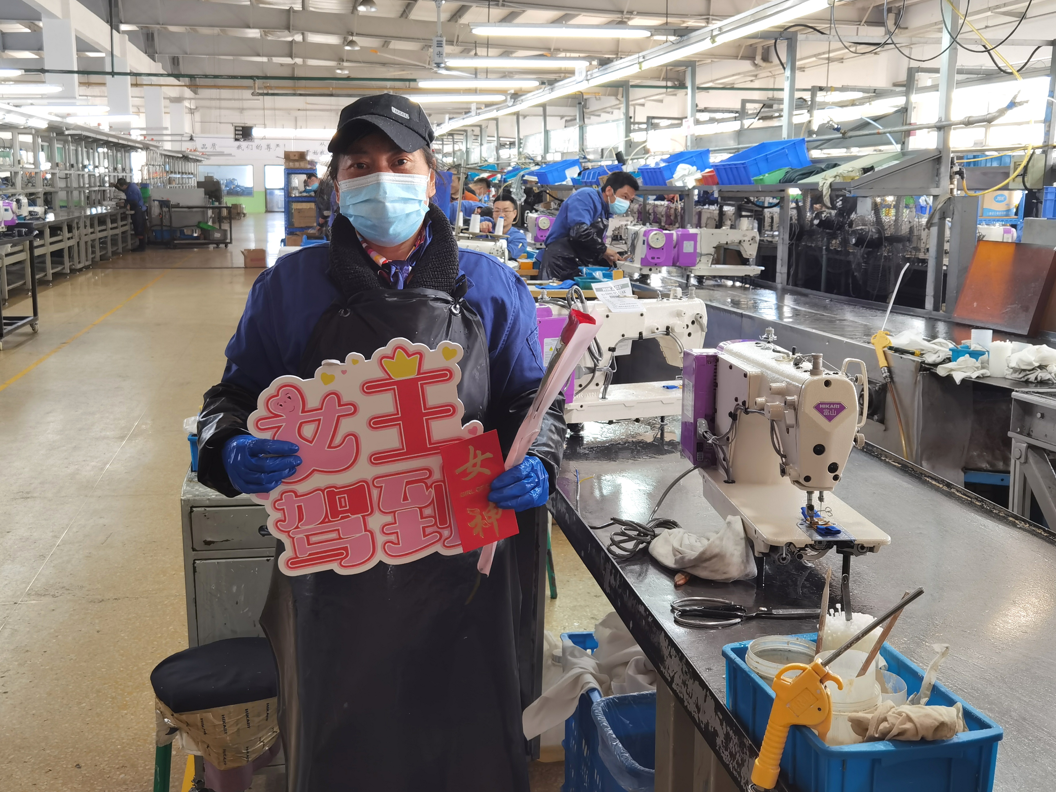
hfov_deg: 51.3
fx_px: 1098
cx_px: 486
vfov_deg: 39.7
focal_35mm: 36
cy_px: 397
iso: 125
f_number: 1.9
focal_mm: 6.71
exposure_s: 1/50
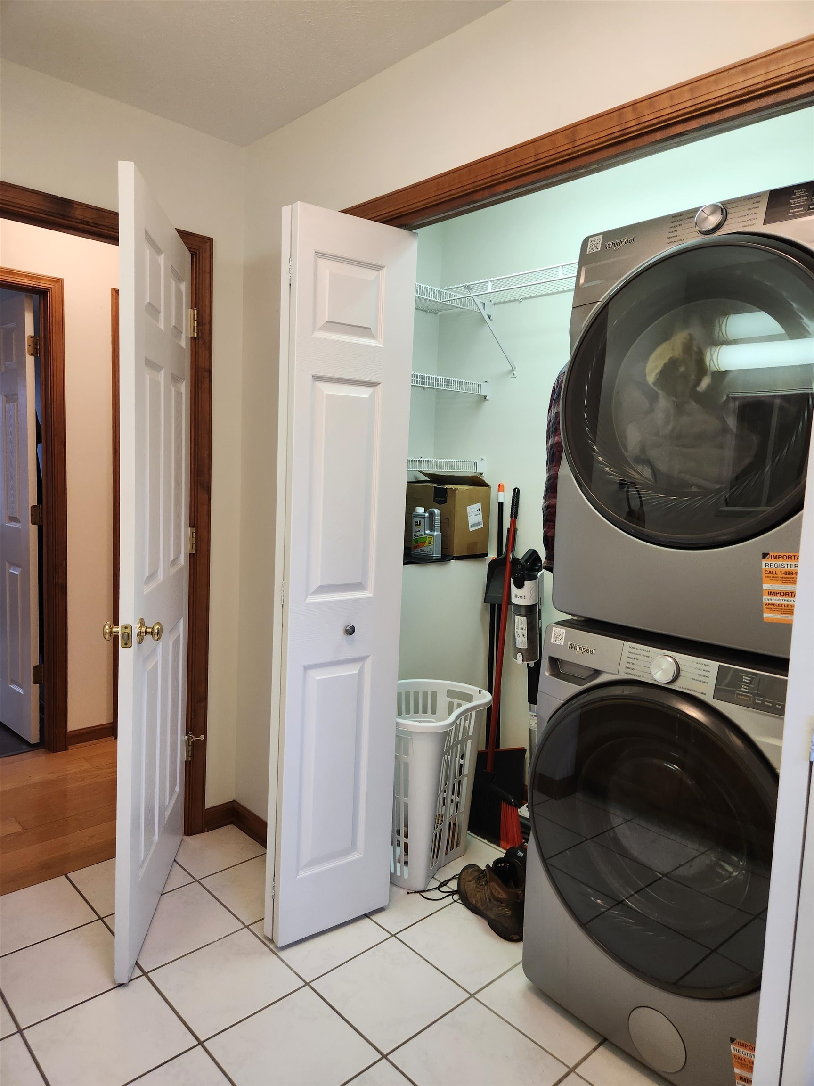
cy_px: 543
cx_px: 407
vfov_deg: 73.9
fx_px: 721
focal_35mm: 23
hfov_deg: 58.9
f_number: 1.8
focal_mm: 5.4
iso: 200
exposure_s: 1/120
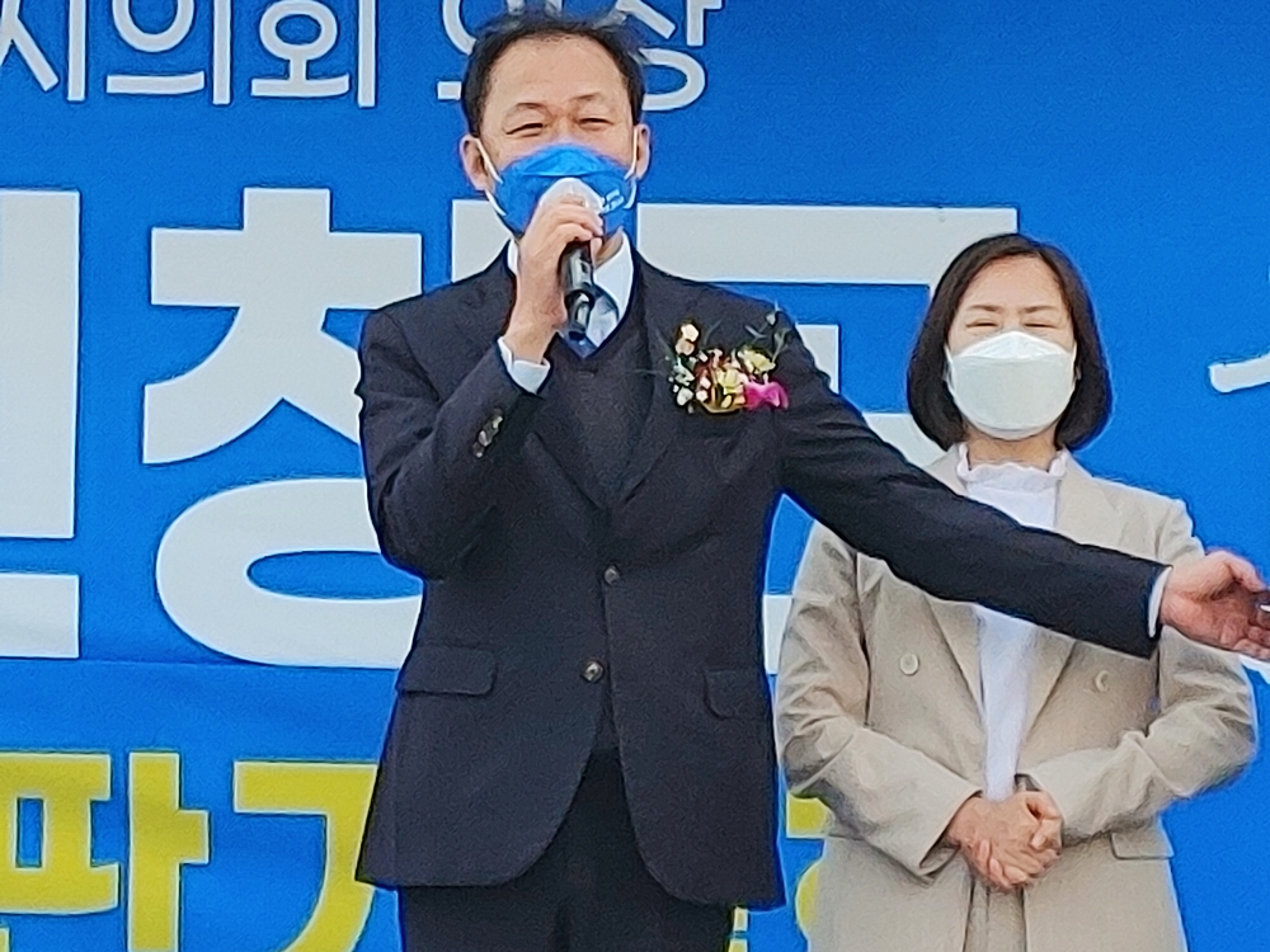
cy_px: 476
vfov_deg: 7.2
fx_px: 7521
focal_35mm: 205
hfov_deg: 9.7
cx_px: 635
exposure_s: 1/198
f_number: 1.8
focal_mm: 4.81
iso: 50
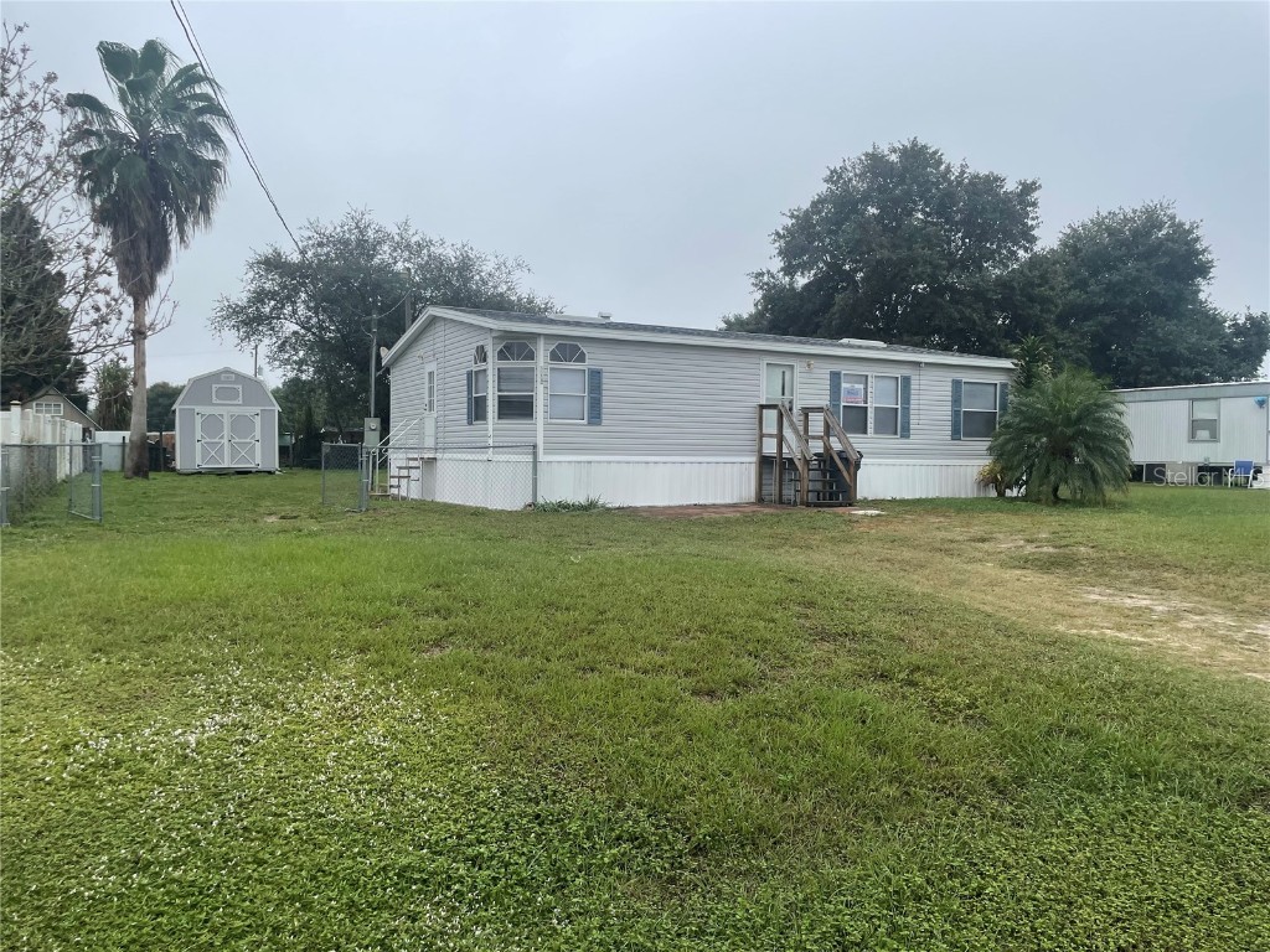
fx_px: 954
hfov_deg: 67.3
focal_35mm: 26
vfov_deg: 53.1
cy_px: 476
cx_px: 635
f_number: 1.6
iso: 32
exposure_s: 1/1770
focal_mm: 4.2
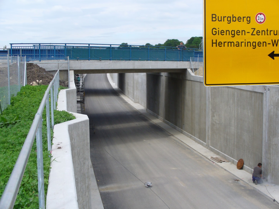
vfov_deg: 30.3
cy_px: 104
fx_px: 387
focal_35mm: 48
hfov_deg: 39.7
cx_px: 140
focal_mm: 7.9
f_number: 6
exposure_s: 1/250
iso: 64
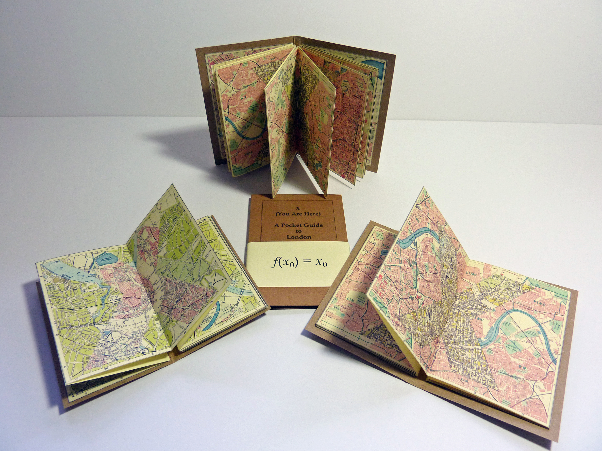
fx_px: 435
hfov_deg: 69.4
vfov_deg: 54.9
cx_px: 301
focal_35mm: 25
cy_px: 226
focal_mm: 4.1
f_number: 3.3
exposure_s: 1/30
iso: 125
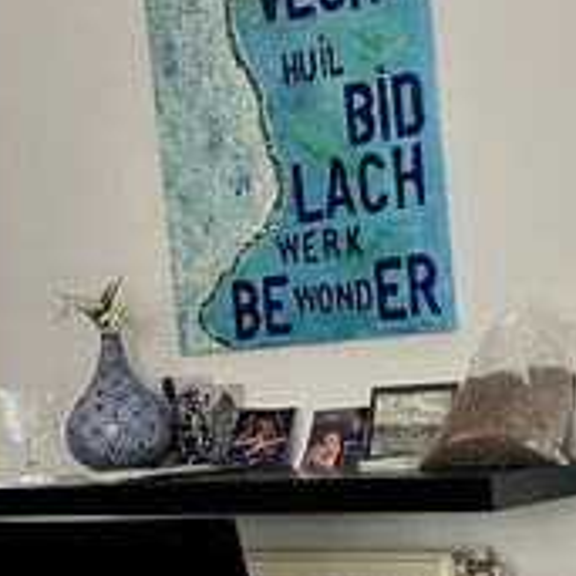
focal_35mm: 76
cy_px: 424
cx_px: 862
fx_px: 1431
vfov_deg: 22.6
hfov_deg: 19.8
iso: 100
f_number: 1.6
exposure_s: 1/50
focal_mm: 5.1
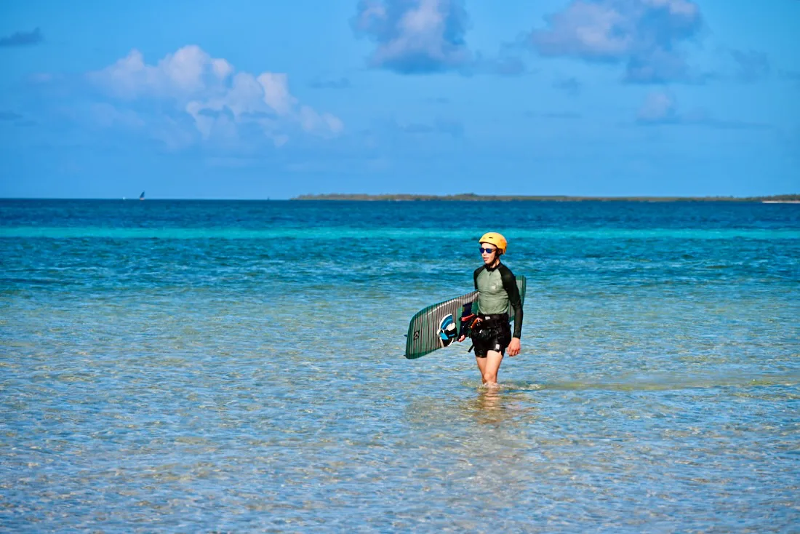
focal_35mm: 150
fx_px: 3334
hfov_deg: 13.7
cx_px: 400
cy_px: 267
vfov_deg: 9.2
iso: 140
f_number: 6.3
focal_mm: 150
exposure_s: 1/500
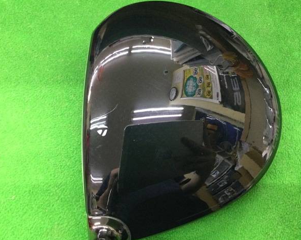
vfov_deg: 44.5
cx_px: 154
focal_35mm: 33
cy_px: 122
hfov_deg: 54.2
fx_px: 294
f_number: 2.4
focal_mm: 3.3
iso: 200
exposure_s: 1/17
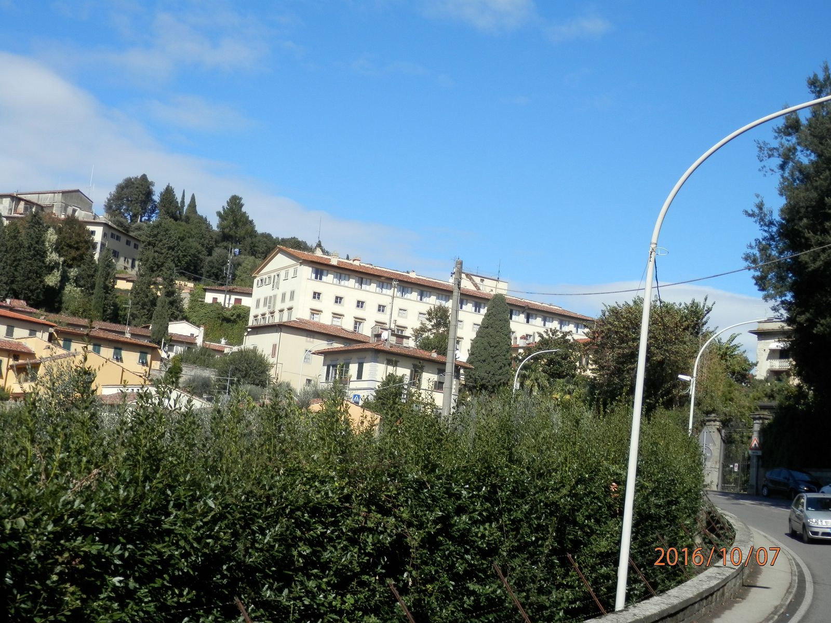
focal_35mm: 54
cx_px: 416
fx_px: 1296
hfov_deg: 35.5
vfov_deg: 27.0
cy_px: 312
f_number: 4.1
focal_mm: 9.8
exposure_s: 1/800
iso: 80
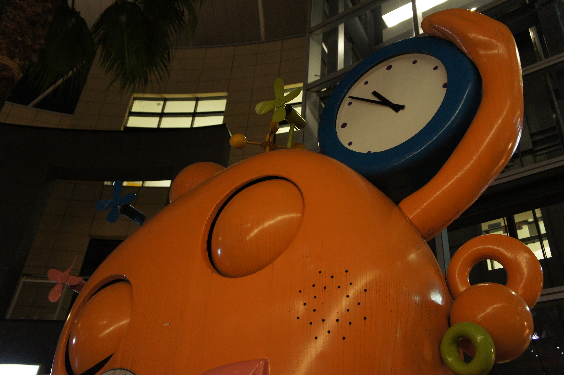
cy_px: 188
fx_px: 564
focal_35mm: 36
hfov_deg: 53.2
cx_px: 282
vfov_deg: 36.8
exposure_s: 1/40
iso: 1600
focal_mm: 24
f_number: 4
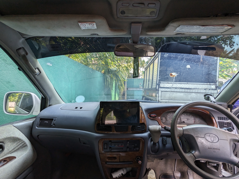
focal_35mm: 16
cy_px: 90
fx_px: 110
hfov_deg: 94.5
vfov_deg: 78.1
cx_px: 120
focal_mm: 2.22
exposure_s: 1/74.8
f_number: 2.2
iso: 34
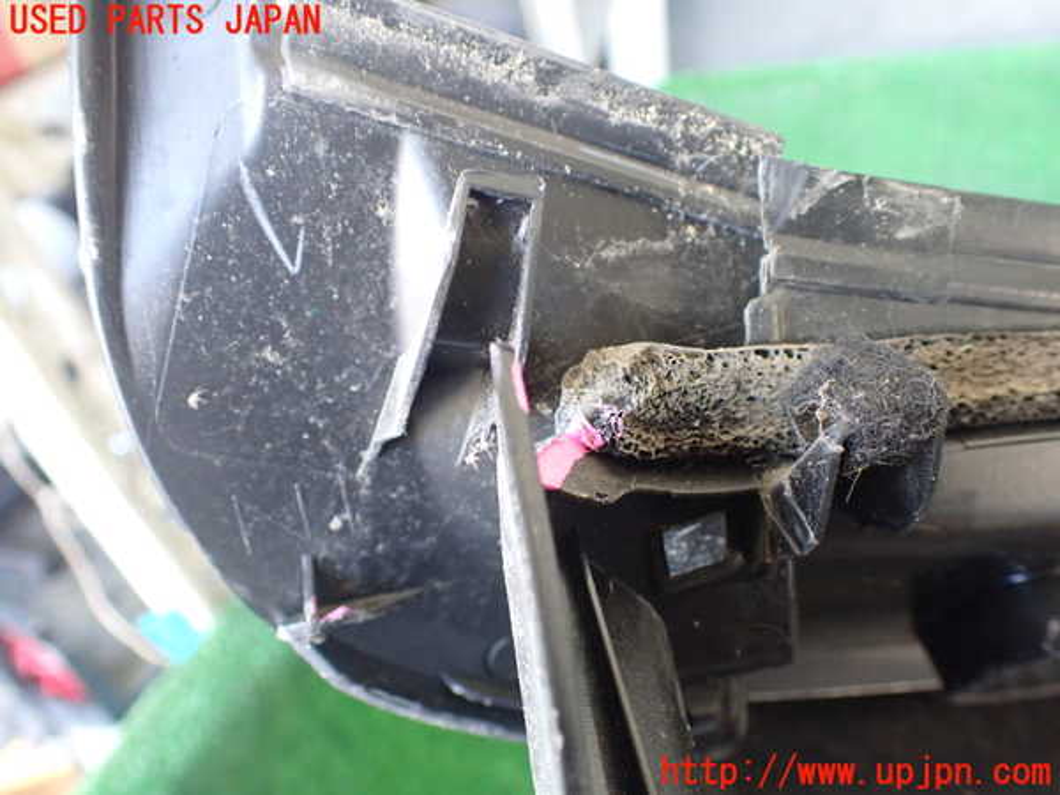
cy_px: 398
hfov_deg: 60.0
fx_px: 919
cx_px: 530
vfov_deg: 46.8
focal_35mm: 30
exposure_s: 1/60
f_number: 2.3
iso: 800
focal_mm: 5.4
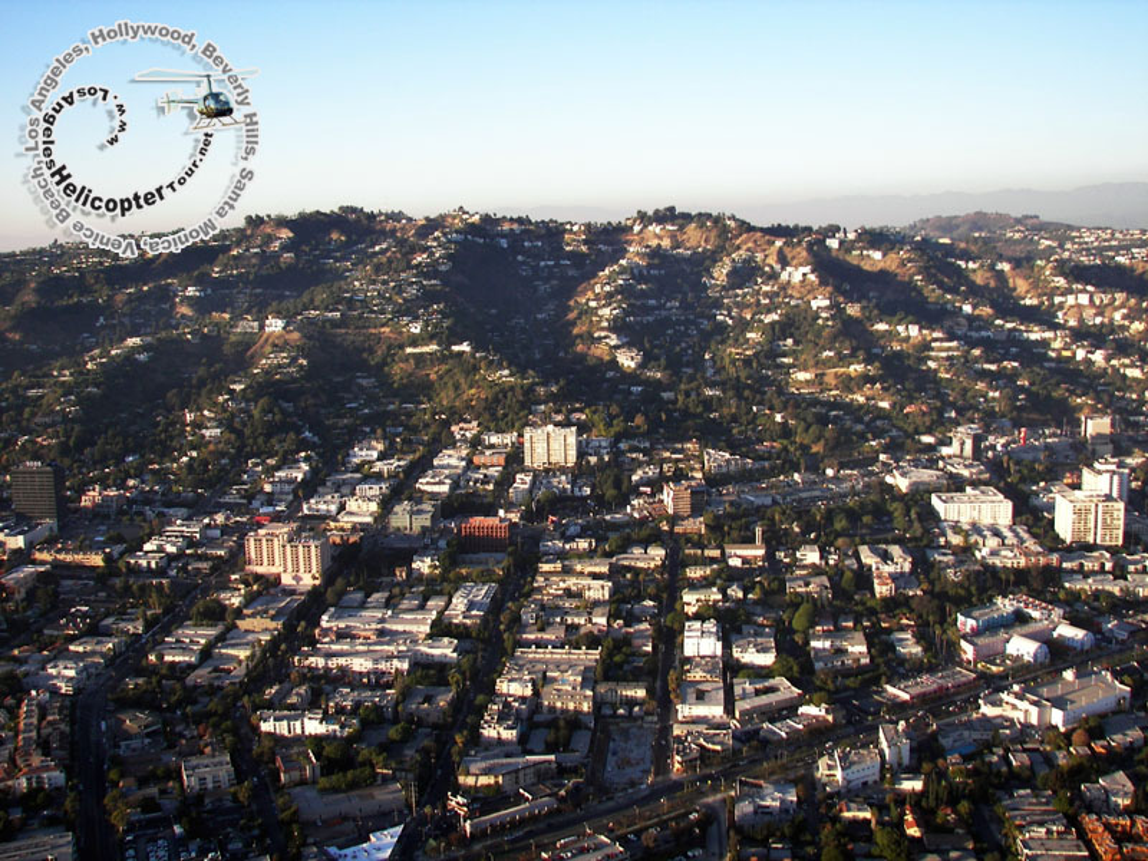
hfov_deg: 51.4
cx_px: 574
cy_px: 430
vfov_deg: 39.7
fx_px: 1194
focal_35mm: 36
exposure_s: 1/250
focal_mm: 6
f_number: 2.8
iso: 50
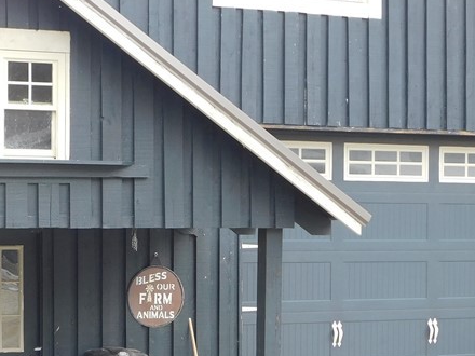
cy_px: 263
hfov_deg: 20.9
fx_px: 1276
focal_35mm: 93
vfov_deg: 15.8
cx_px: 103
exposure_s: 1/125
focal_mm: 7.1
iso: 125
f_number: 3.6
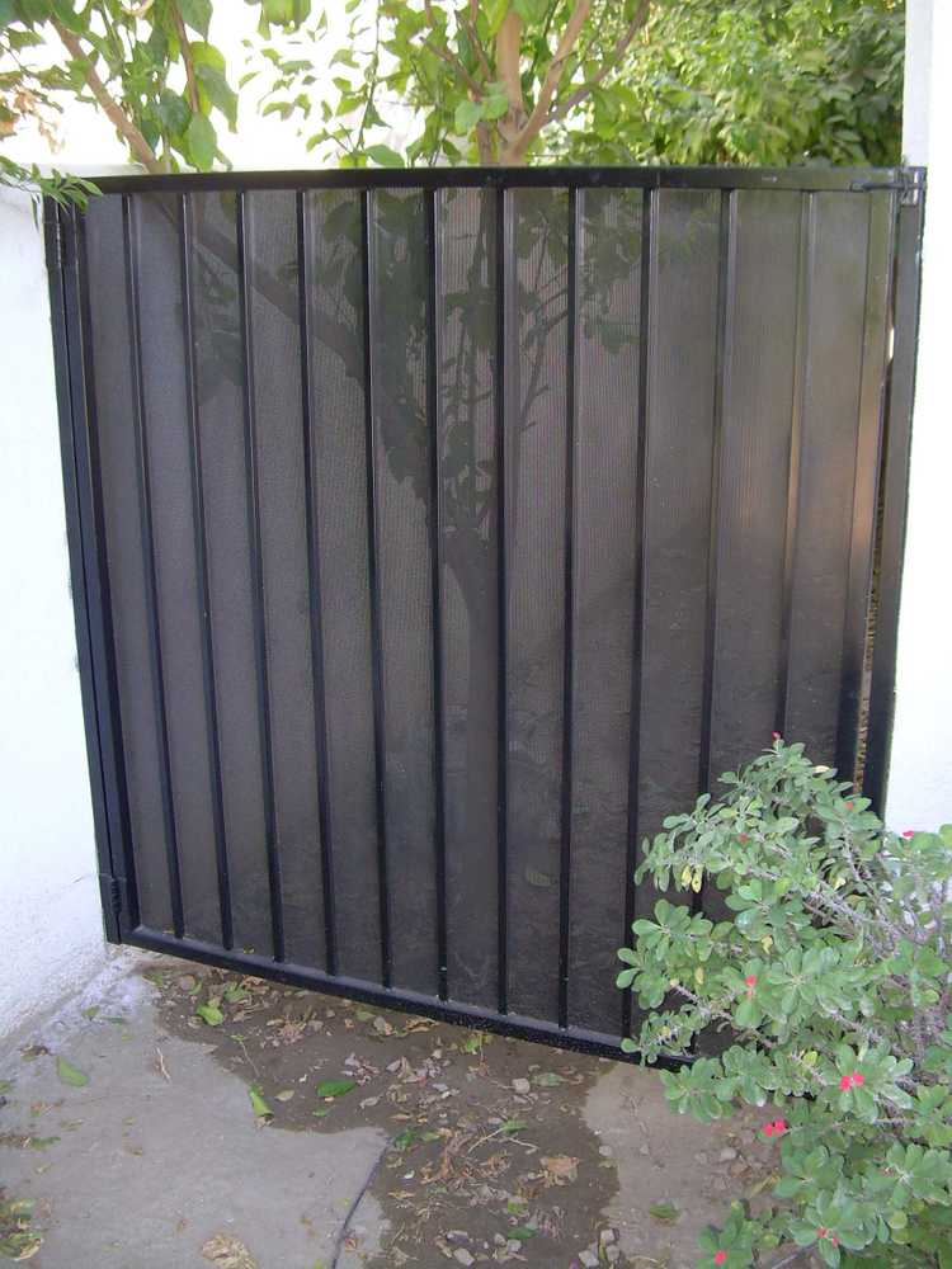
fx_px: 1393
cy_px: 634
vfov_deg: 49.0
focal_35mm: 38
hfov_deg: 37.7
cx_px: 476
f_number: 2.8
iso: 55
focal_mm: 6.3
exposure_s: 1/60
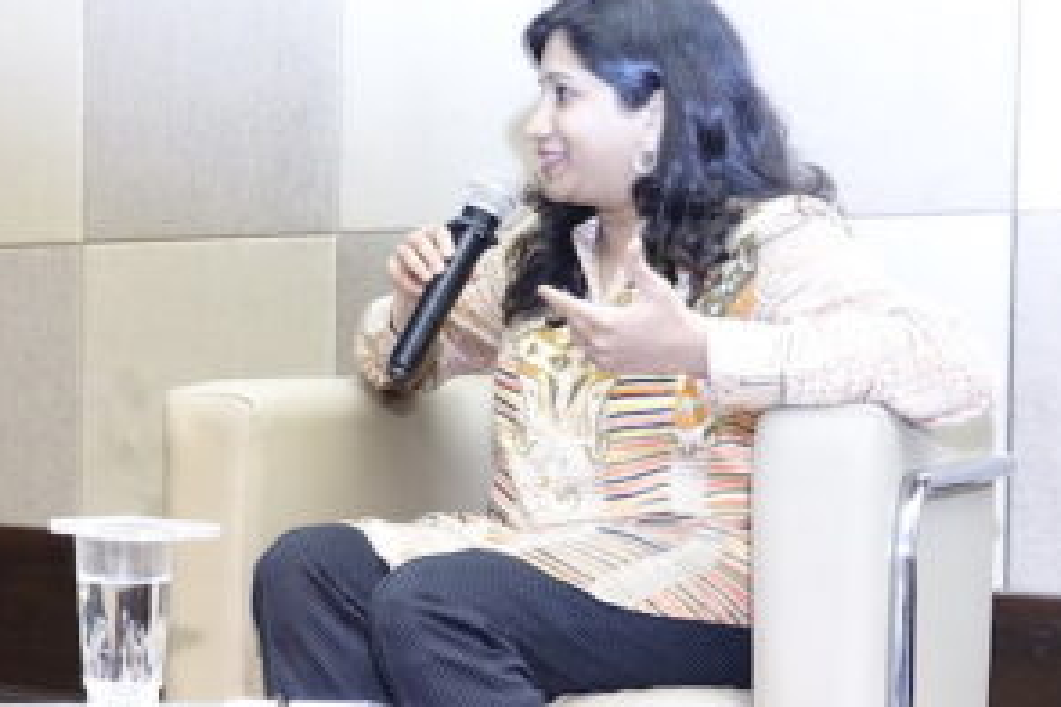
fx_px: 1886
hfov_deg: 30.3
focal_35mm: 64
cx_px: 152
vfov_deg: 21.2
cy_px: 449
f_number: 2.8
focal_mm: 10.8
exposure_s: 1/125
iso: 4000
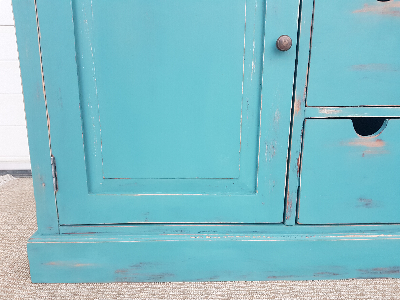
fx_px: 300
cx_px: 200
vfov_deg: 53.1
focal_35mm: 26
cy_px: 150
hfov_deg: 67.3
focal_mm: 4.2
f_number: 1.7
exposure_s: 1/33
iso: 160
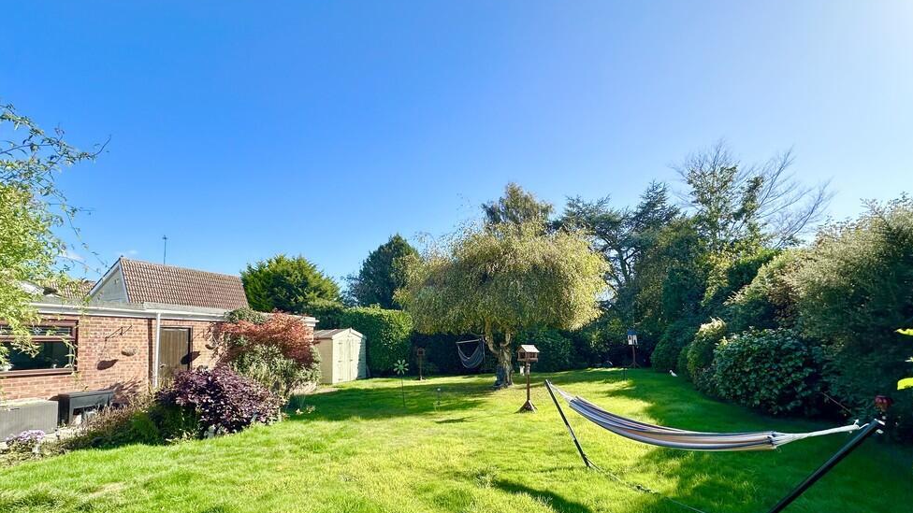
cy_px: 317
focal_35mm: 16
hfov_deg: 99.4
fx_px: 387
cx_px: 448
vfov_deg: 66.2
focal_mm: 2.22
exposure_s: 1/963
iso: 40
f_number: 2.2
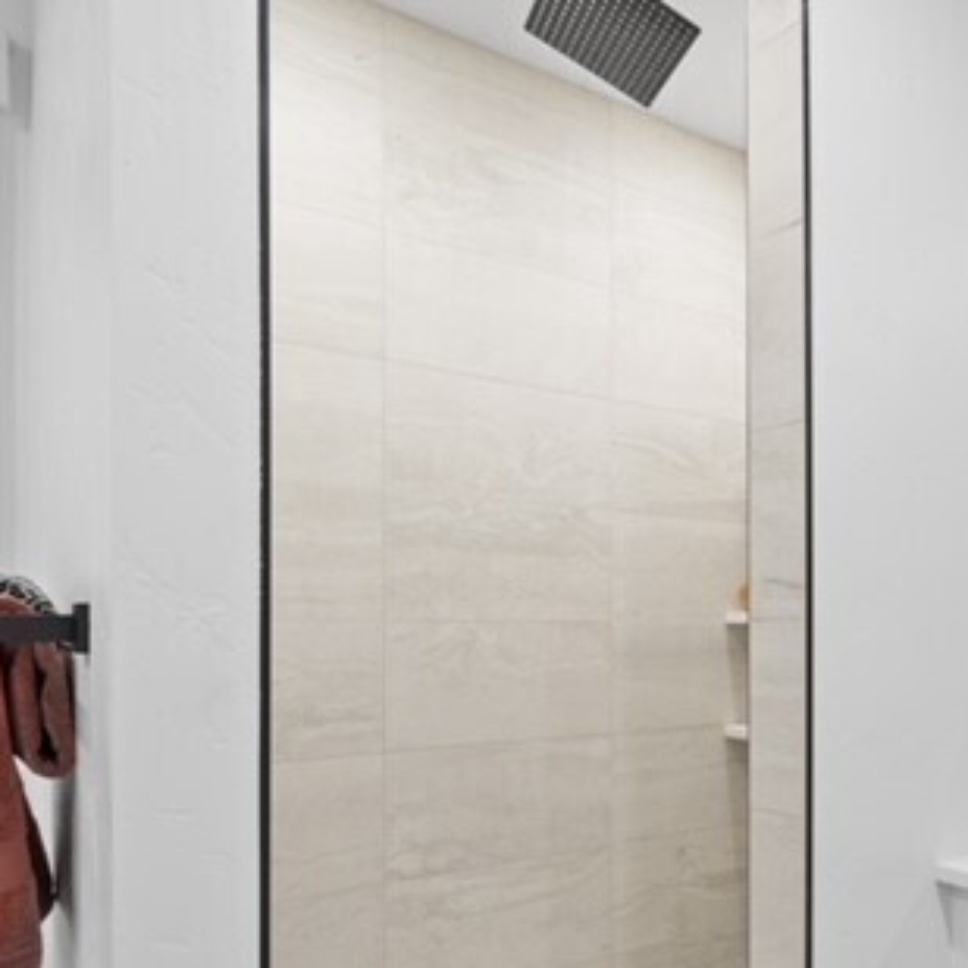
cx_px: 752
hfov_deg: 51.2
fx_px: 949
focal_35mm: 30
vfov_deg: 53.3
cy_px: 620
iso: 250
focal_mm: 17
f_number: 8
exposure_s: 1/5
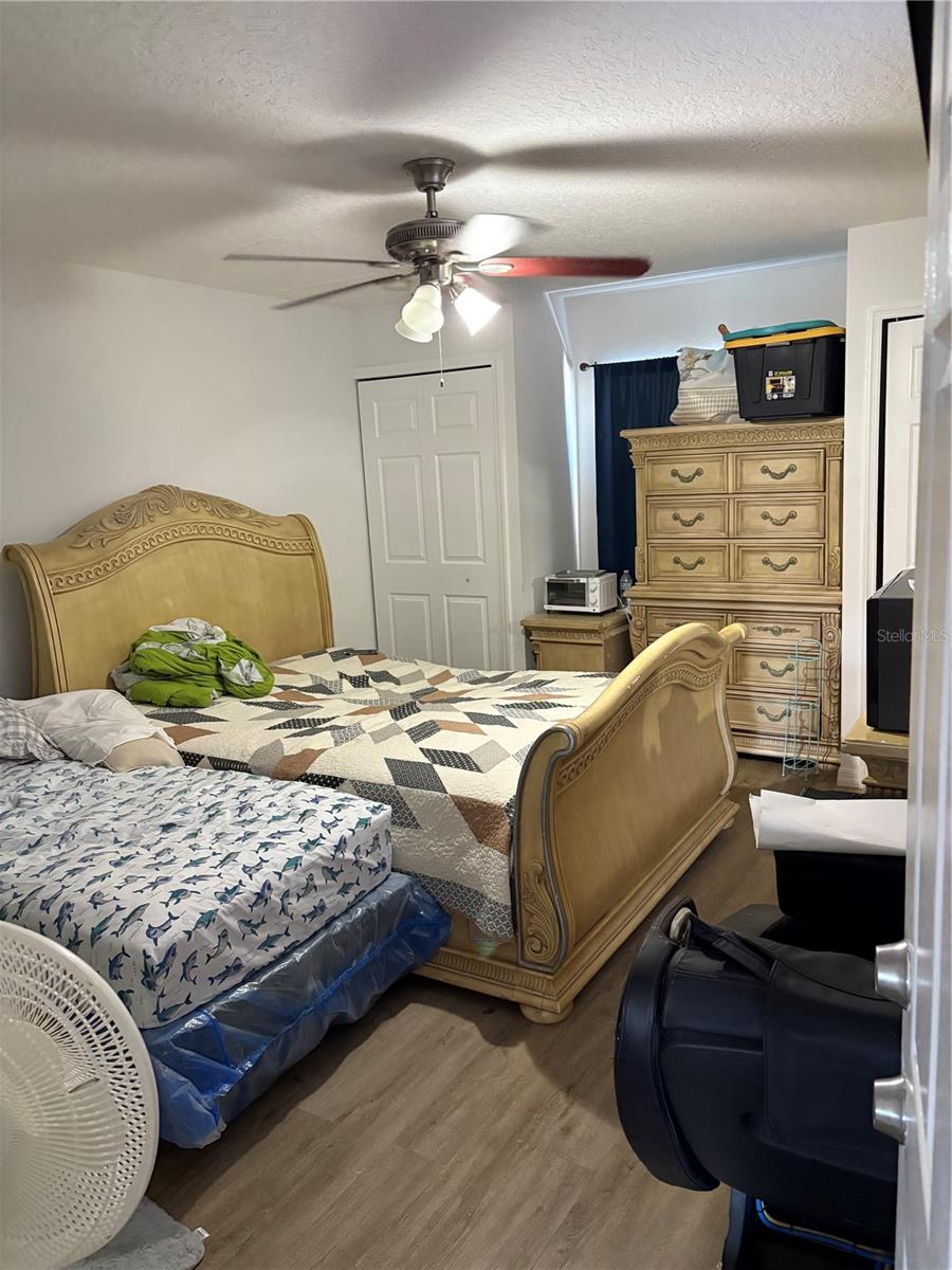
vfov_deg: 67.3
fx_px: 953
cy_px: 635
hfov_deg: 53.1
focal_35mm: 26
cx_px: 476
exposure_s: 1/60
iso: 500
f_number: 1.6
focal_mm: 5.96
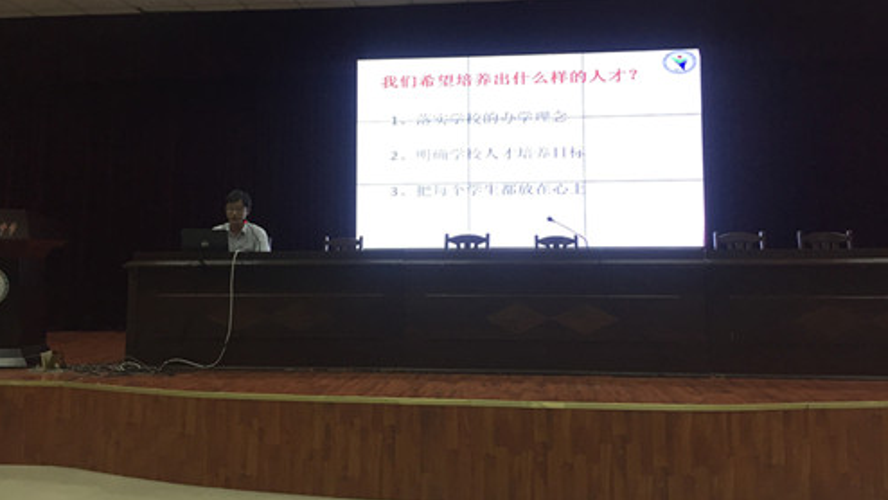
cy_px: 192
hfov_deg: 61.0
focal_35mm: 32
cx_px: 446
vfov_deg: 36.5
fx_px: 754
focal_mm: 4.15
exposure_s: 1/33
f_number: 2.2
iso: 40
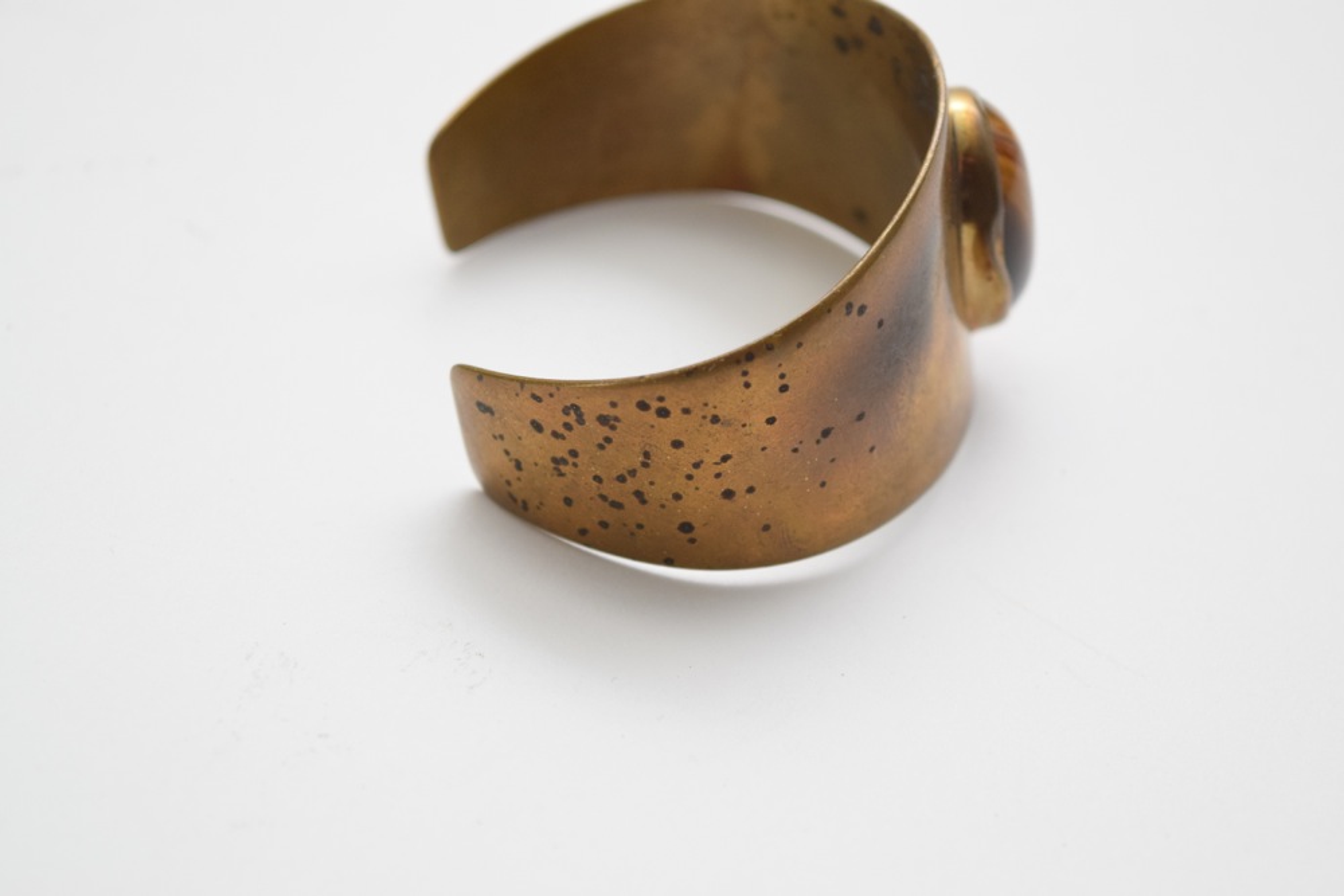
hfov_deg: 24.6
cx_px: 672
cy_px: 448
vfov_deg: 16.6
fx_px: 3080
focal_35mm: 82
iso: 1000
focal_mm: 55
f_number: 5.6
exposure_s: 1/60
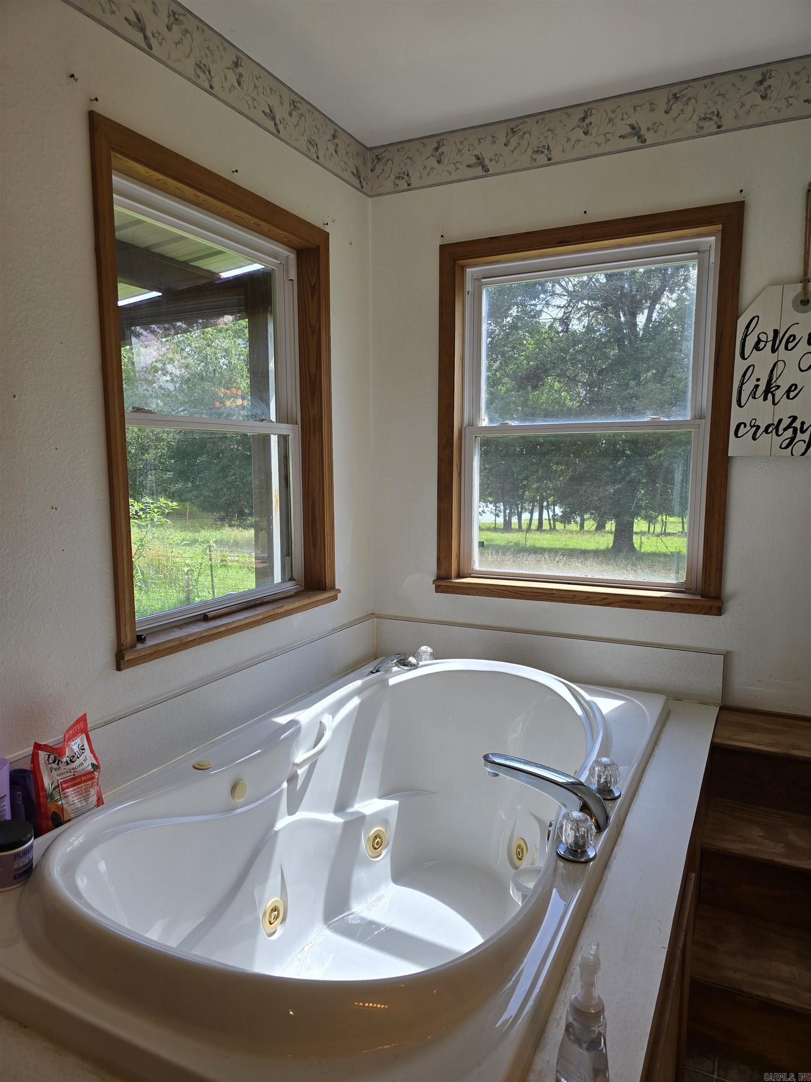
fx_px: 718
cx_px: 406
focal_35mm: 23
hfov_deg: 58.9
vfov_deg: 73.9
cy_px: 541
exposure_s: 1/138
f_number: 1.7
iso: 12
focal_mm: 6.3
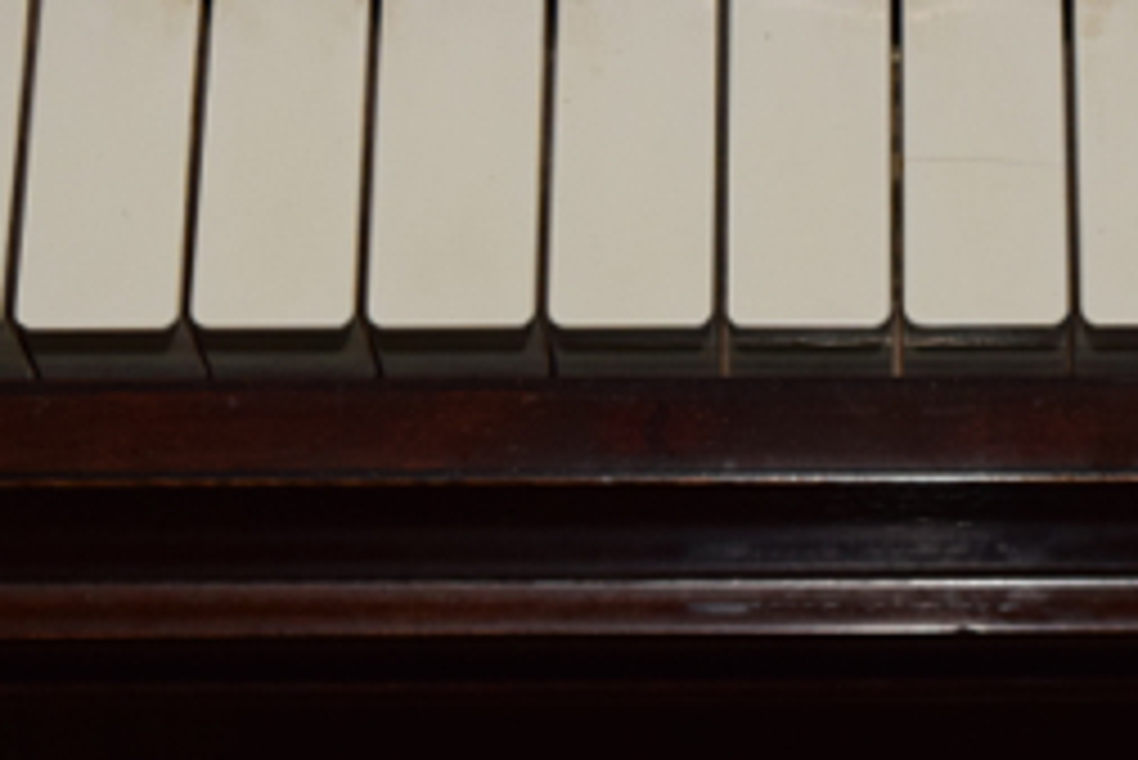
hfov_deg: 14.2
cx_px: 877
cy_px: -70
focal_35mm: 144
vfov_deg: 9.4
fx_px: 4554
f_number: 5.6
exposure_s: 1/125
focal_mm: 38
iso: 800
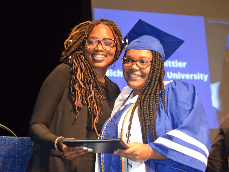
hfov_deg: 12.1
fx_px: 1078
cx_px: 126
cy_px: 86
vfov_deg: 9.1
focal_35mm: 163
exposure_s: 1/60
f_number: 4.5
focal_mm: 100
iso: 2500
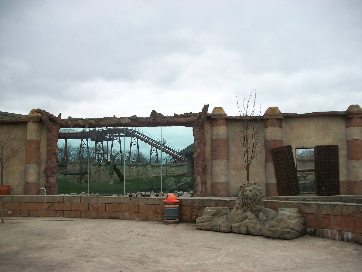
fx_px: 335
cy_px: 136
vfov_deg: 44.2
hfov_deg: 56.8
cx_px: 181
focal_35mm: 32
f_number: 2.9
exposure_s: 1/160
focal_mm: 5.7
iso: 80
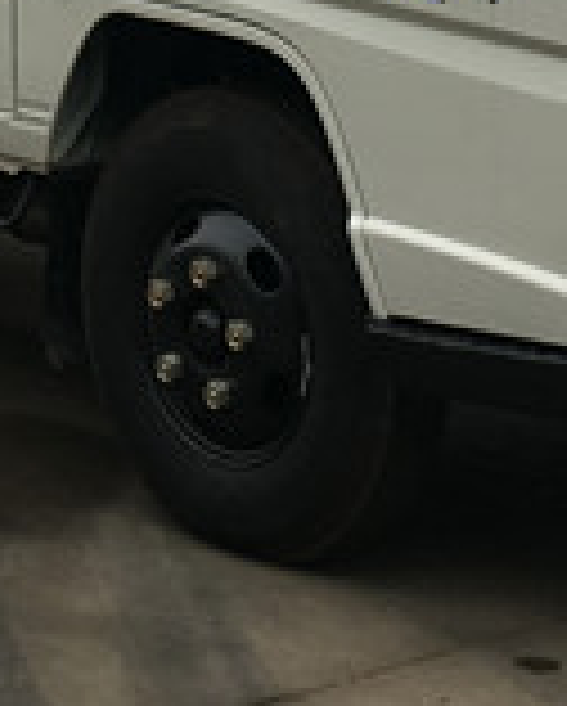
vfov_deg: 11.9
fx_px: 3266
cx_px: 140
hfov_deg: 9.9
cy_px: -263
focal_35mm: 156
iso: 25
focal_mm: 4.15
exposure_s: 1/118
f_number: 2.2
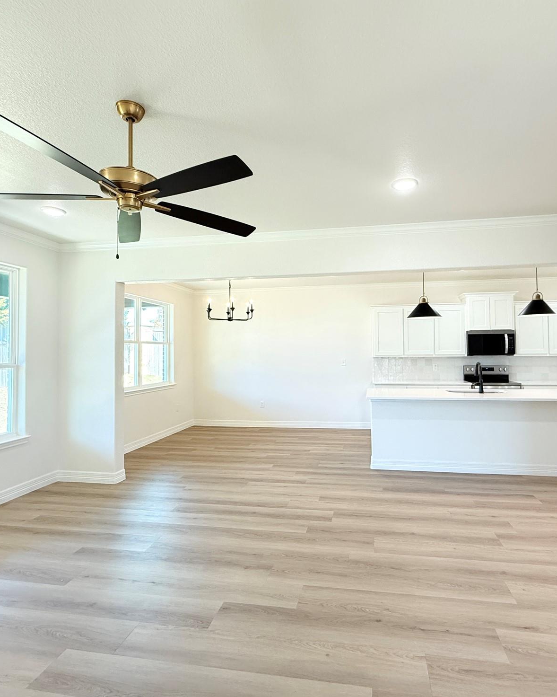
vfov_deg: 83.3
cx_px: 313
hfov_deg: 70.6
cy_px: 341
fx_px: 392
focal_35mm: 19
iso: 400
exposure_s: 1/120
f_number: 2.2
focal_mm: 2.22
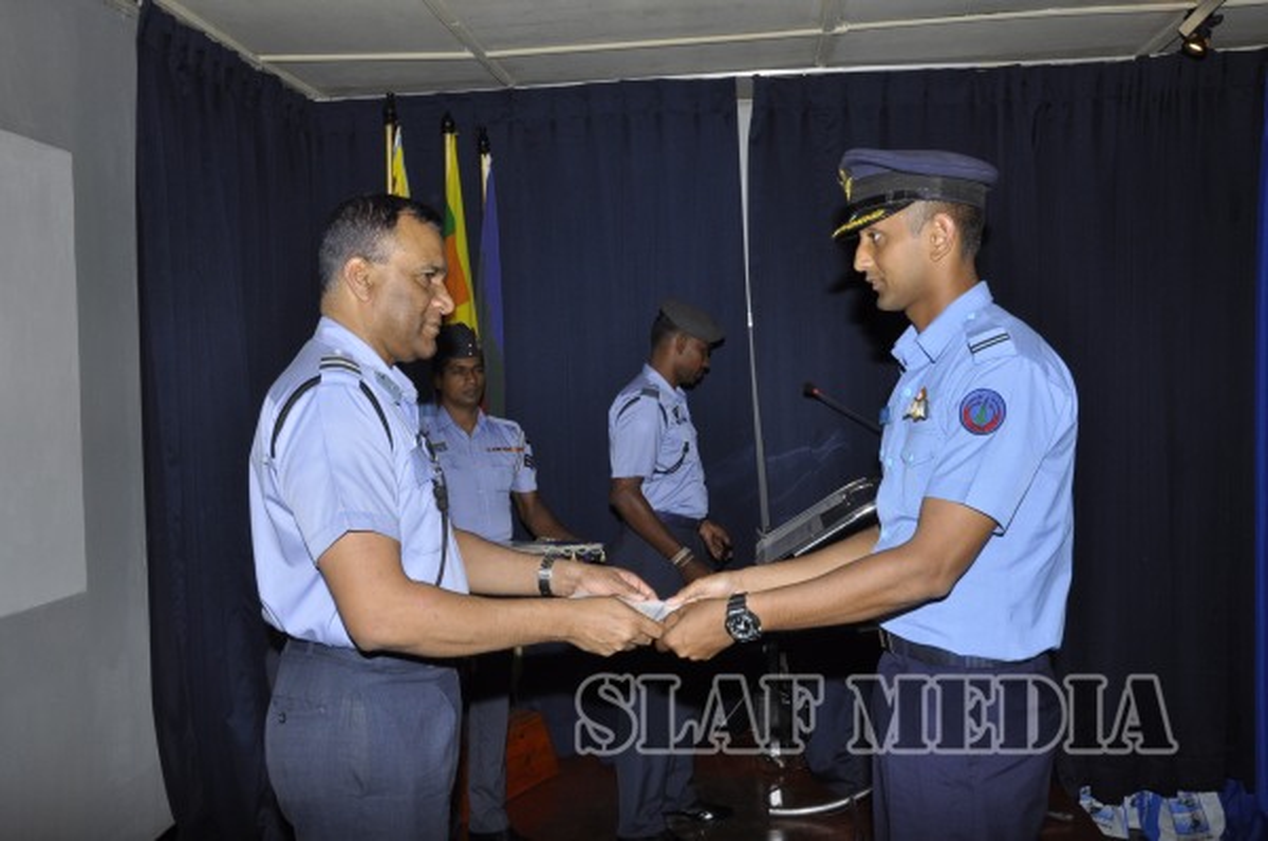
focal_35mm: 36
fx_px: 1266
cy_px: 420
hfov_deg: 53.2
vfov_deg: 36.8
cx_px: 634
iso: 500
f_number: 11
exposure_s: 1/80
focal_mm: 24
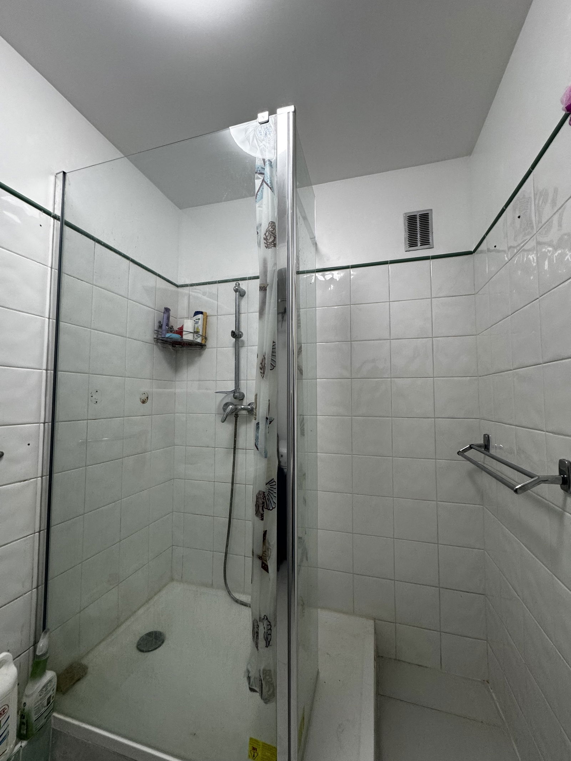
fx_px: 308
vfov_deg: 102.1
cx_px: 286
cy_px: 380
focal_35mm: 14
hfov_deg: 85.7
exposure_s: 1/100
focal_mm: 2.22
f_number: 2.2
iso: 160
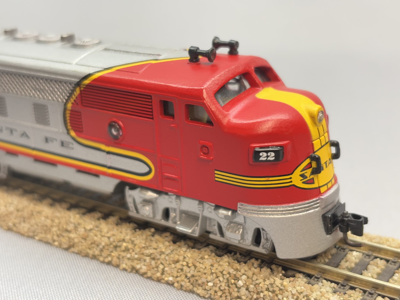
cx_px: 200
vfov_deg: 28.0
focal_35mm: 52
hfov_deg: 36.8
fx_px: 601
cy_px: 150
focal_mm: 5.96
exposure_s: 1/33
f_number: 1.6
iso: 160
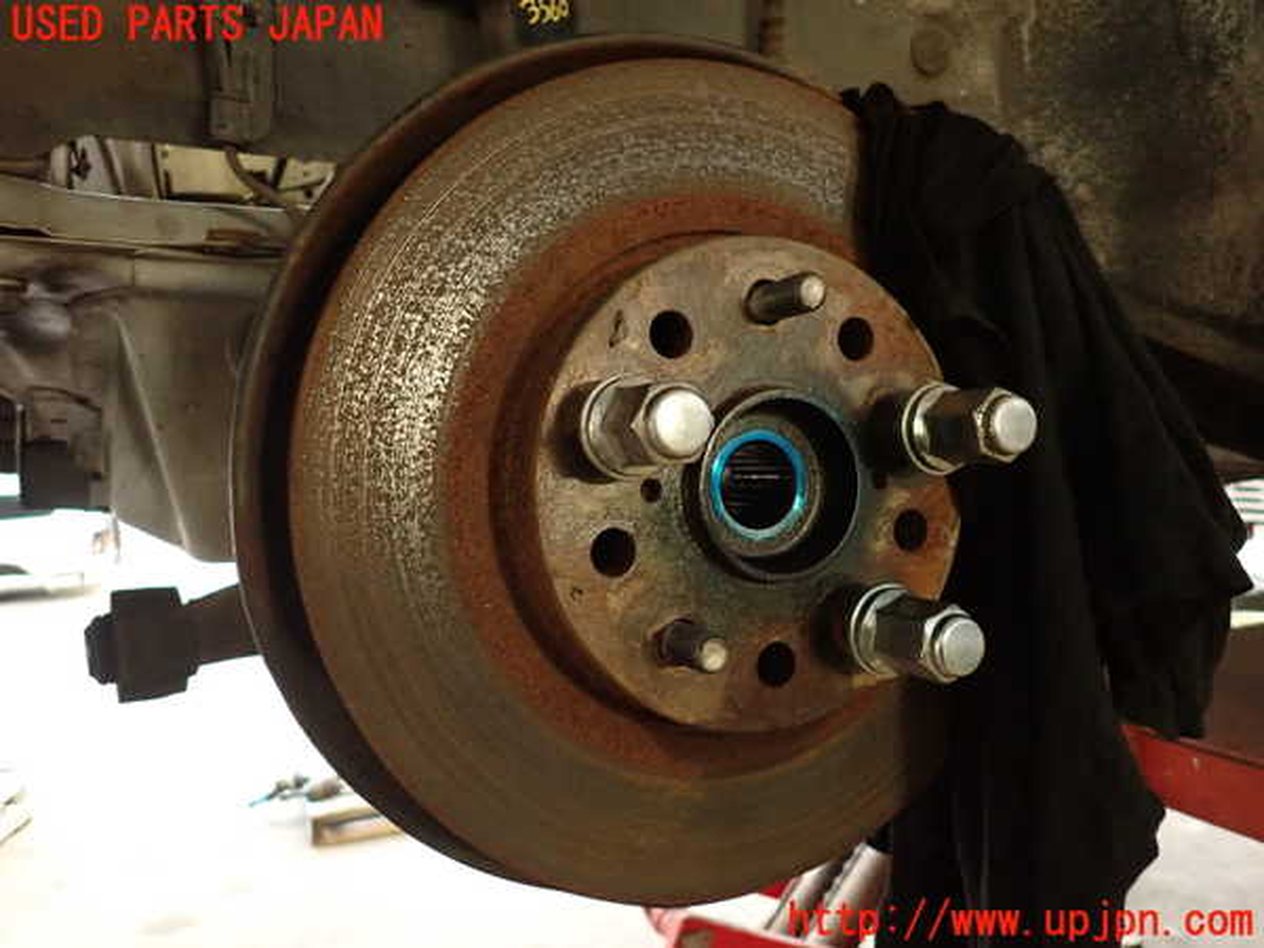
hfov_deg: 69.4
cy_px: 474
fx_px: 913
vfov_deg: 54.9
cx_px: 632
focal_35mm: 25
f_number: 2
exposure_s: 1/25
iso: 800
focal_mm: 4.5
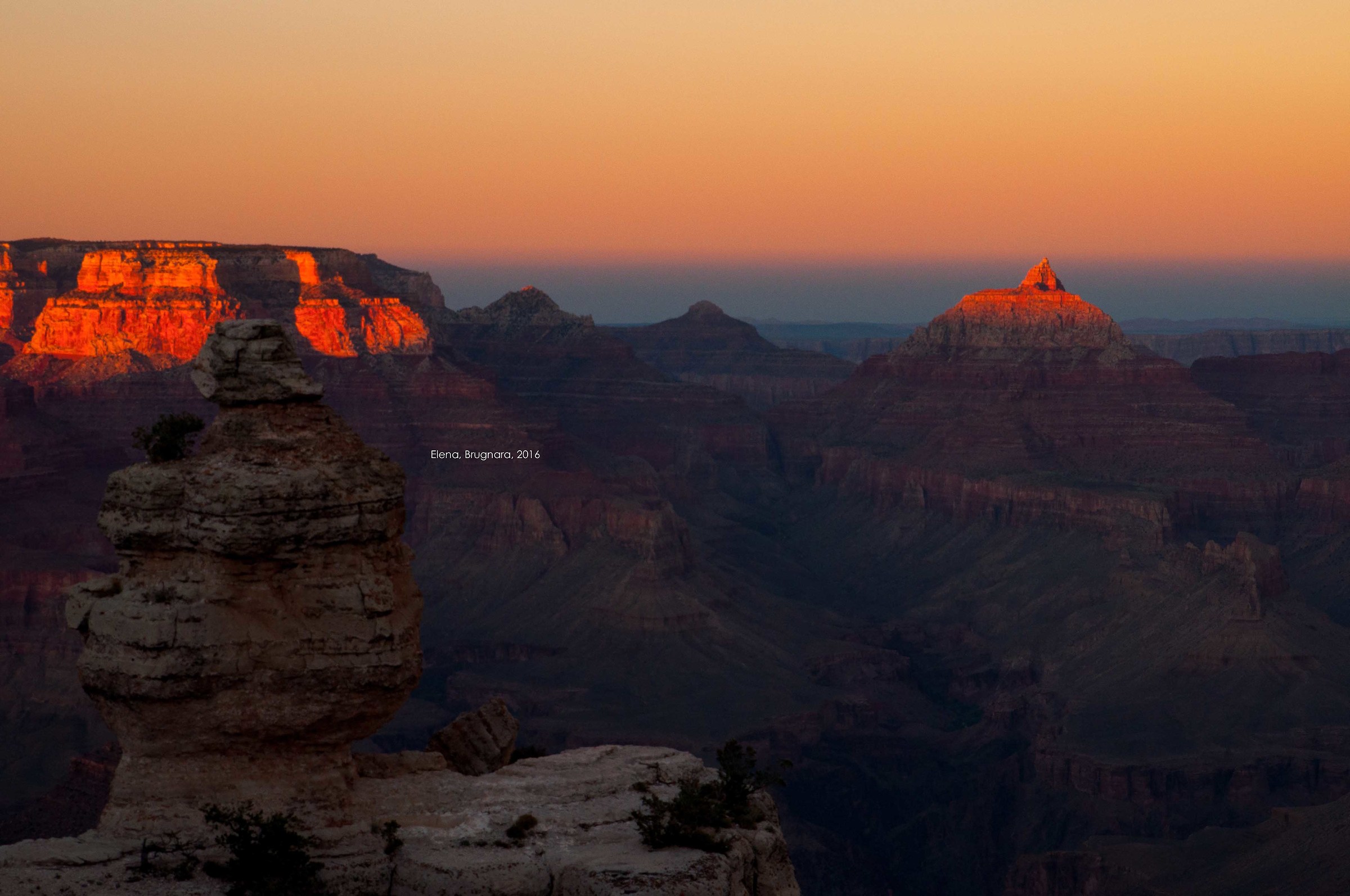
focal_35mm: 105
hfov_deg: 19.5
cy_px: 448
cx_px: 675
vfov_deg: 13.0
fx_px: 3933
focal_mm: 70
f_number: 8
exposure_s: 1/60
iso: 200
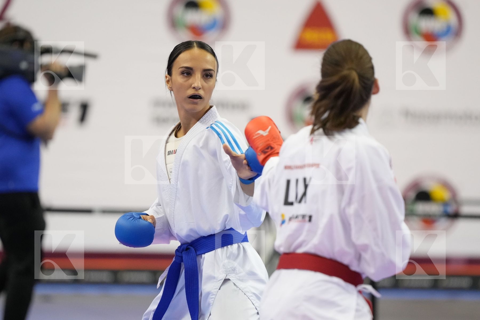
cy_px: 160
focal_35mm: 267
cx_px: 240
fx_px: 3560
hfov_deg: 7.7
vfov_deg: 5.1
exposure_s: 1/1000
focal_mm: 178
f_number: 2.8
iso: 4000
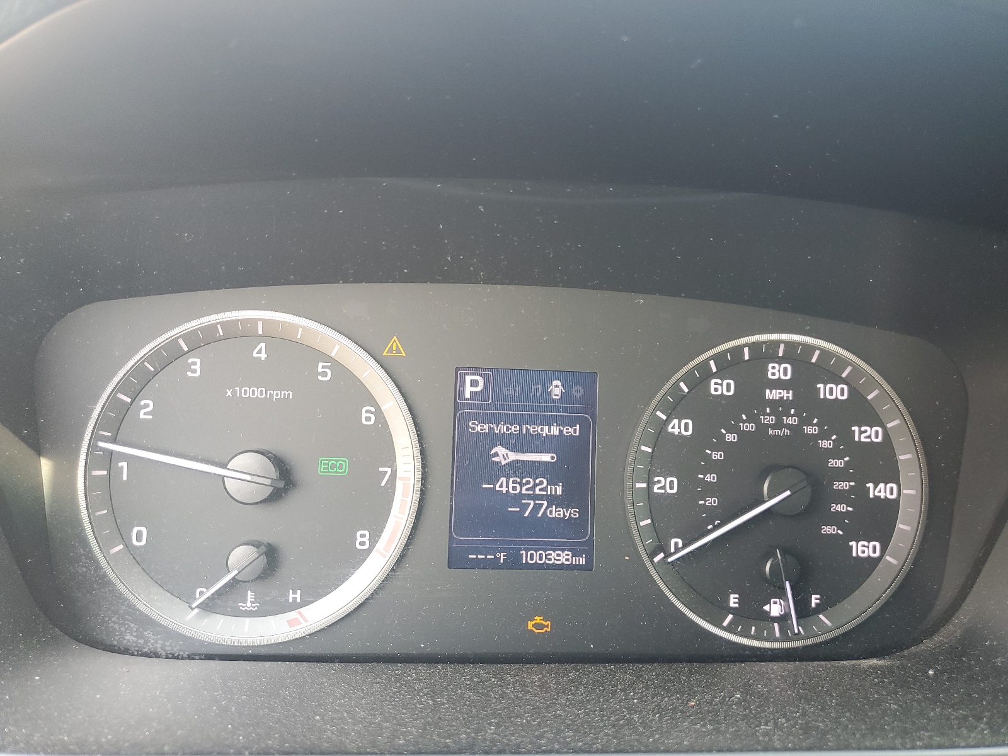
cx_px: 504
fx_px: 757
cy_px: 378
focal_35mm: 26
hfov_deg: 67.3
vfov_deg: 53.1
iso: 87
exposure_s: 1/60.2
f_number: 1.5
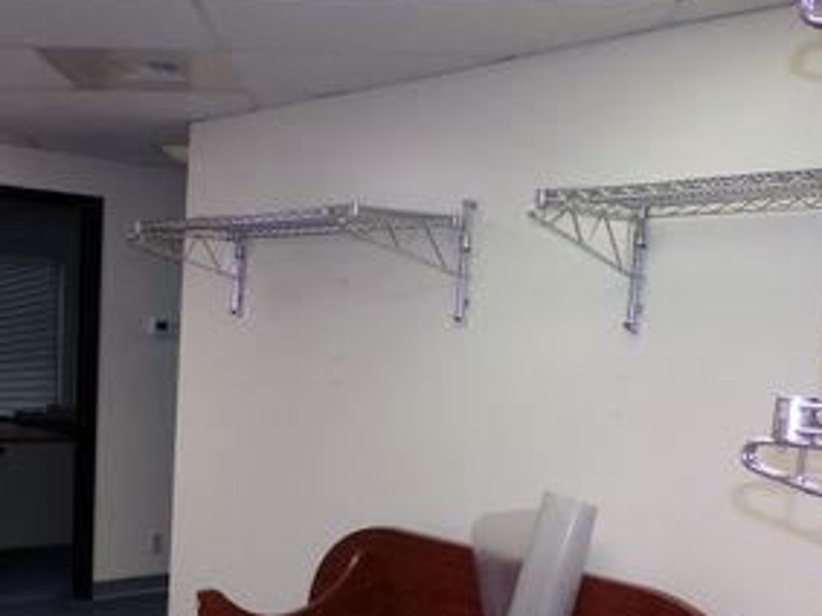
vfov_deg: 30.4
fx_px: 1092
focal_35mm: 46
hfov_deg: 40.2
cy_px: 530
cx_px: 215
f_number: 3.2
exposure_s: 1/34
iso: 200
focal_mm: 4.7
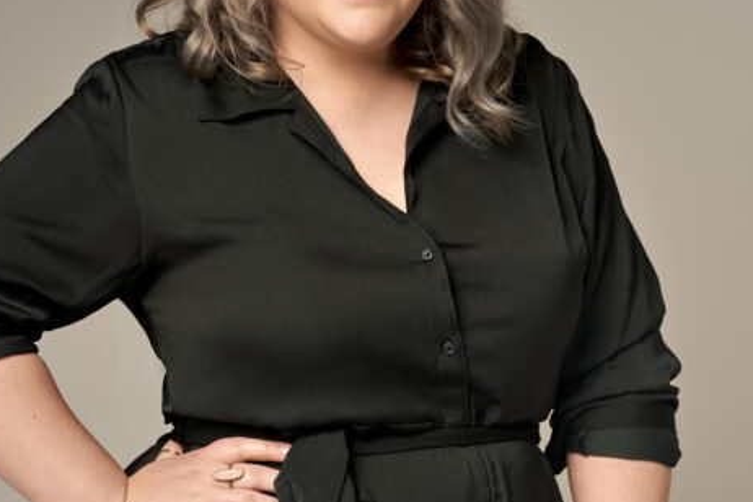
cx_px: 513
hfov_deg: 15.6
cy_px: 305
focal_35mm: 131
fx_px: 2735
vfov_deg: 10.5
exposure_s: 1/200
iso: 125
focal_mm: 50.3
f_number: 8
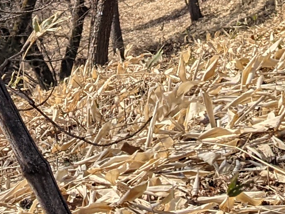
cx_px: -203
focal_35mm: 162
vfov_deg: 8.7
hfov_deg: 11.4
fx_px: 1334
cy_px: -188
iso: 45
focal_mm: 4.38
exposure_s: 1/3344
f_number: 1.73
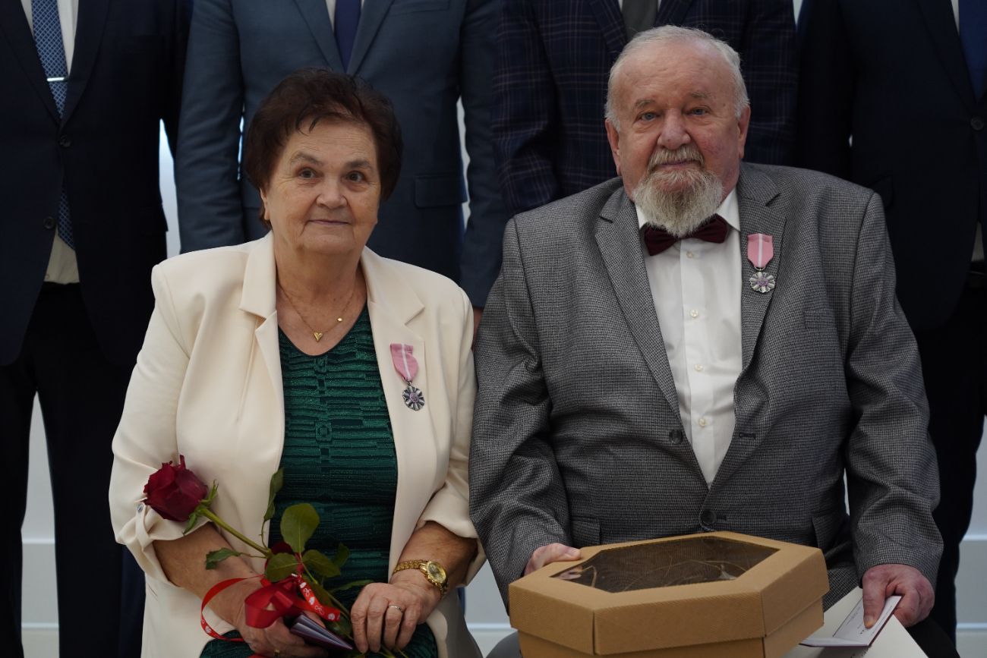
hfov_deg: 28.1
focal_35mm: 72
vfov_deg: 18.9
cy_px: 329
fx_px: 1974
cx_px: 494
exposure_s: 1/125
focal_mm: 72
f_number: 4
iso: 1250
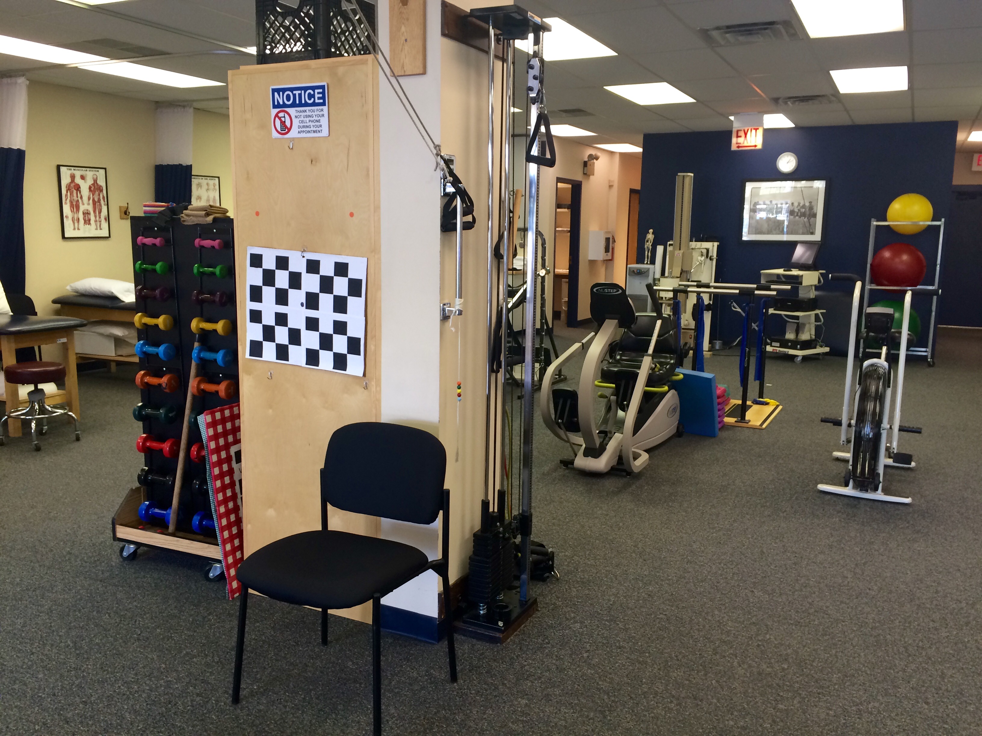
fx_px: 823
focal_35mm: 29
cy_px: 368
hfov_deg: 61.7
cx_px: 491
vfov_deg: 48.2
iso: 80
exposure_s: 1/30
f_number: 2.2
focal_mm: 4.15
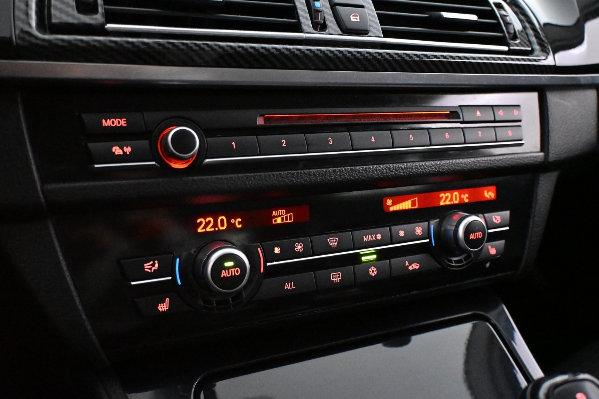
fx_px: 524
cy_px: 200
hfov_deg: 59.5
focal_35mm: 32
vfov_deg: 41.7
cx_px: 300
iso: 11400
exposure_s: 1/60
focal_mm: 21
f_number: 4
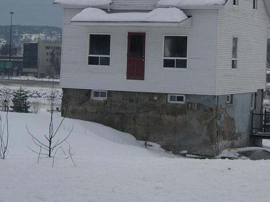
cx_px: 181
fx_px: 858
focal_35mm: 110
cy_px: 19
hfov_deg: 17.8
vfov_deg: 13.3
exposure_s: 1/418
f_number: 3.2
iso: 64
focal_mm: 10.6
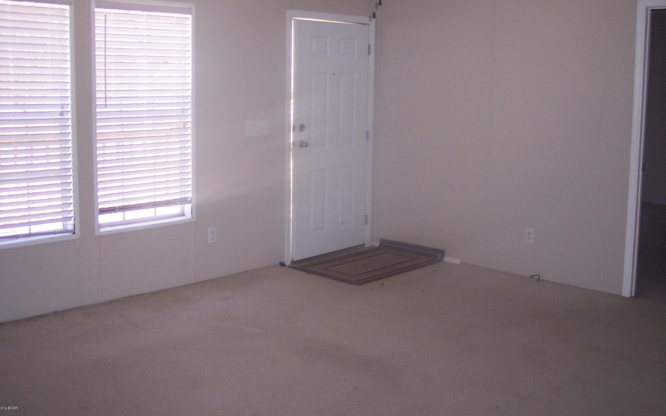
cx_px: 332
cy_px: 171
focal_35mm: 42
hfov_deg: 47.2
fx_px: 762
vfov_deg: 30.5
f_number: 2.8
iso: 140
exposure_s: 1/60
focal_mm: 8
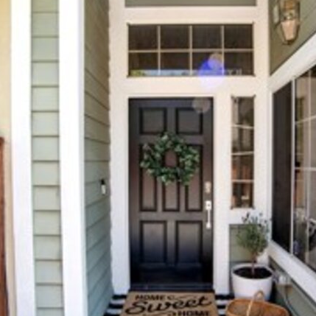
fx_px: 310
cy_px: 175
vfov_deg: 53.9
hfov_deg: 53.9
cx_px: 178
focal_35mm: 30
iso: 160
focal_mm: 18
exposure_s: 1/160
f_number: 6.3
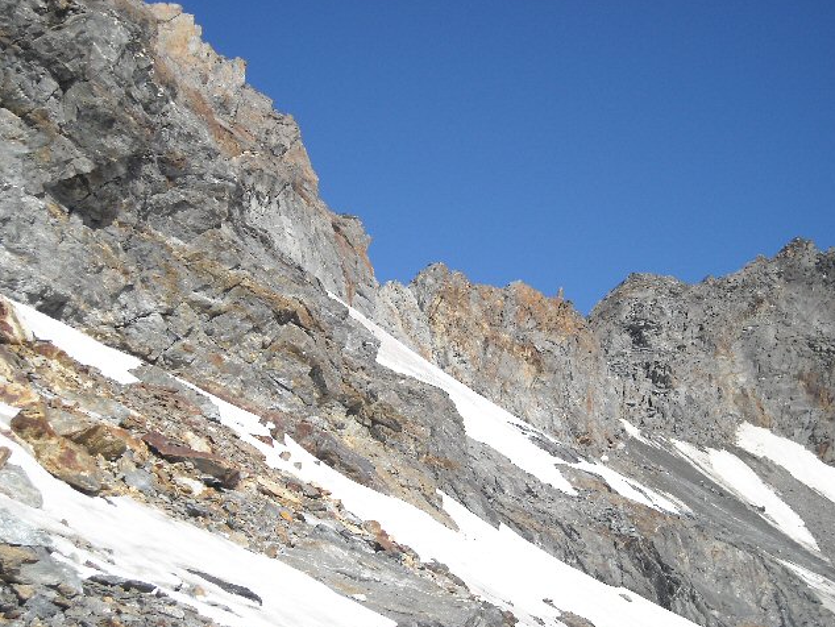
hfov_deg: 29.8
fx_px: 1569
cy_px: 327
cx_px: 421
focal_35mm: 65
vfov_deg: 22.6
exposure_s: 1/218
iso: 64
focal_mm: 9.87
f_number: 6.9
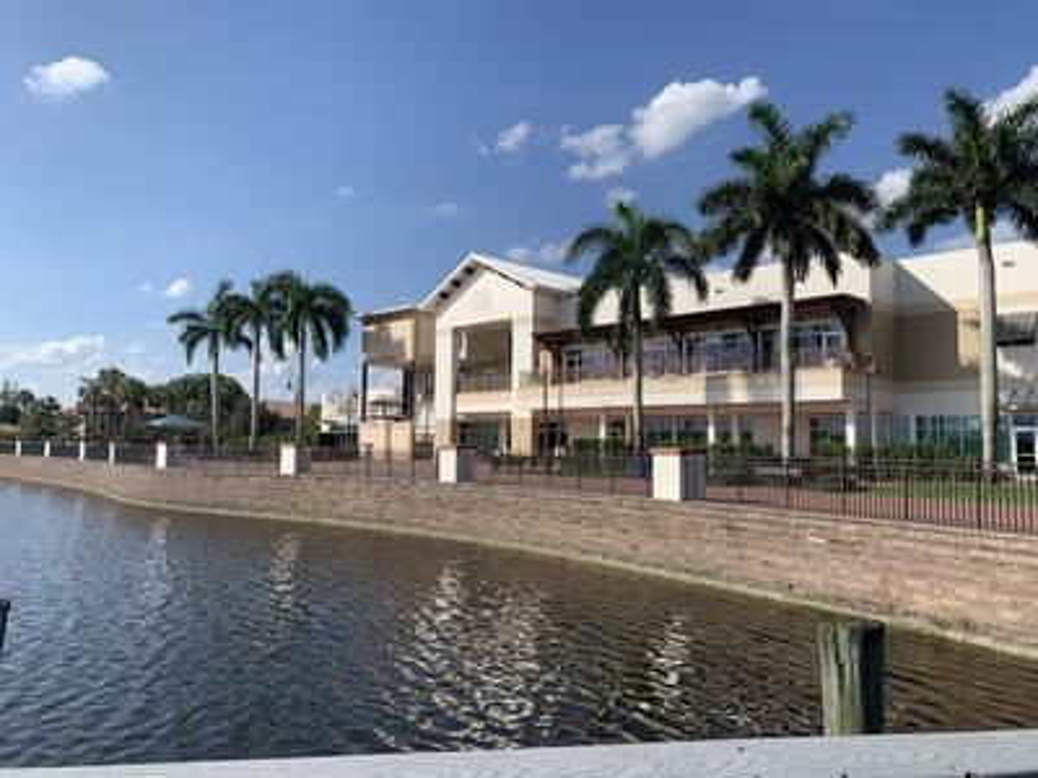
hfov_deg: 67.3
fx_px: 780
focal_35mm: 26
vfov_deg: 53.1
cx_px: 519
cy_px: 389
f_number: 1.8
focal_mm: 4.25
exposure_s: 1/2681
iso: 25
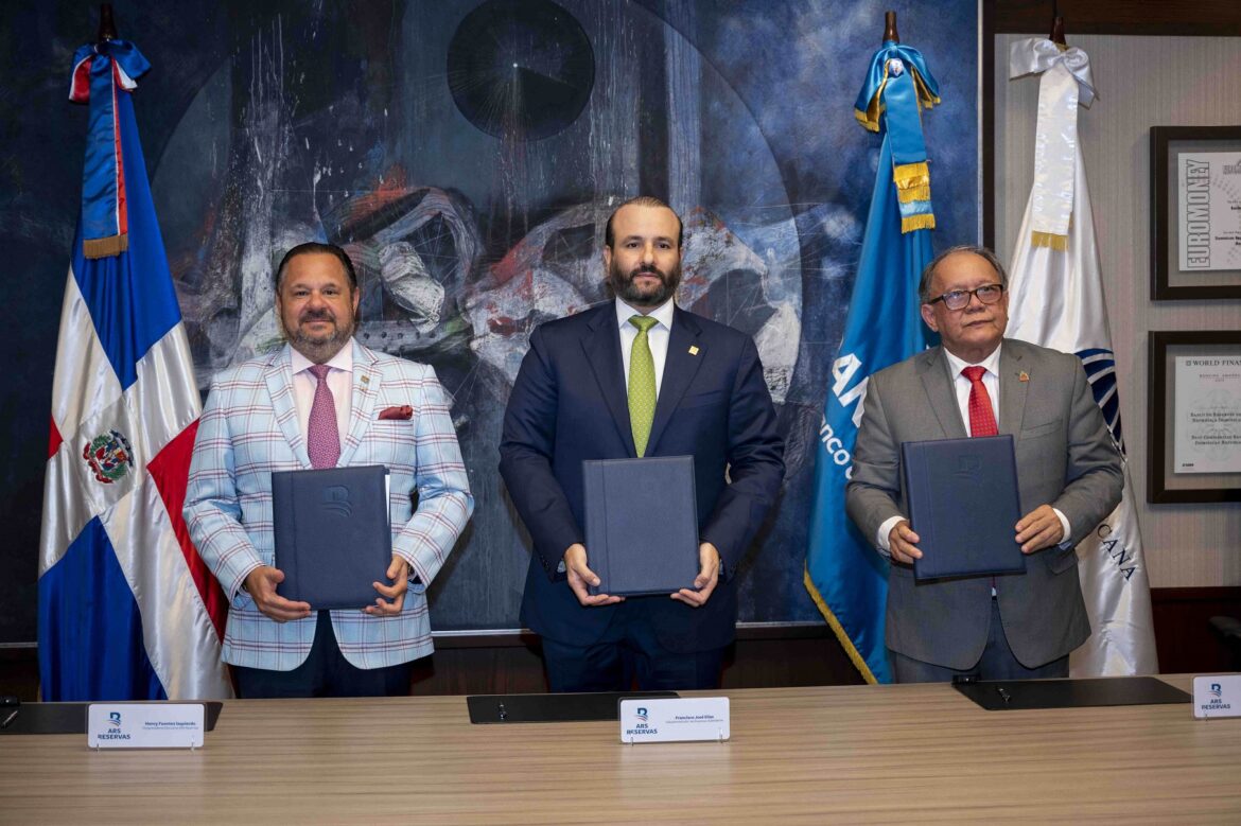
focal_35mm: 47
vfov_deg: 28.6
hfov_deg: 41.9
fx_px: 1619
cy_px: 413
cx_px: 620
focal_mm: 47
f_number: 4
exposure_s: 1/160
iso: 1600
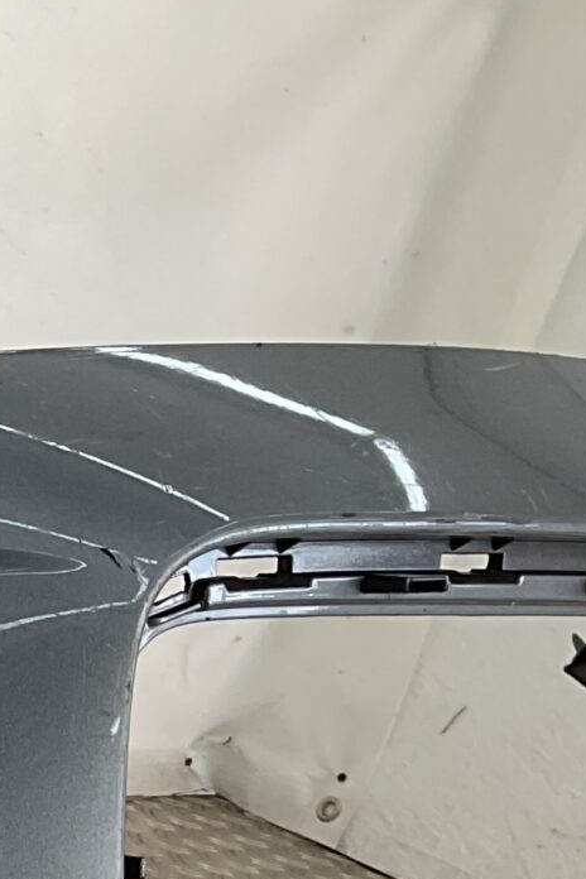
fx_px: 2710
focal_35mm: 111
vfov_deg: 17.2
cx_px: -983
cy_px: 1181
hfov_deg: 10.1
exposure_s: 1/274
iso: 16
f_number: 1.8
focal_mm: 3
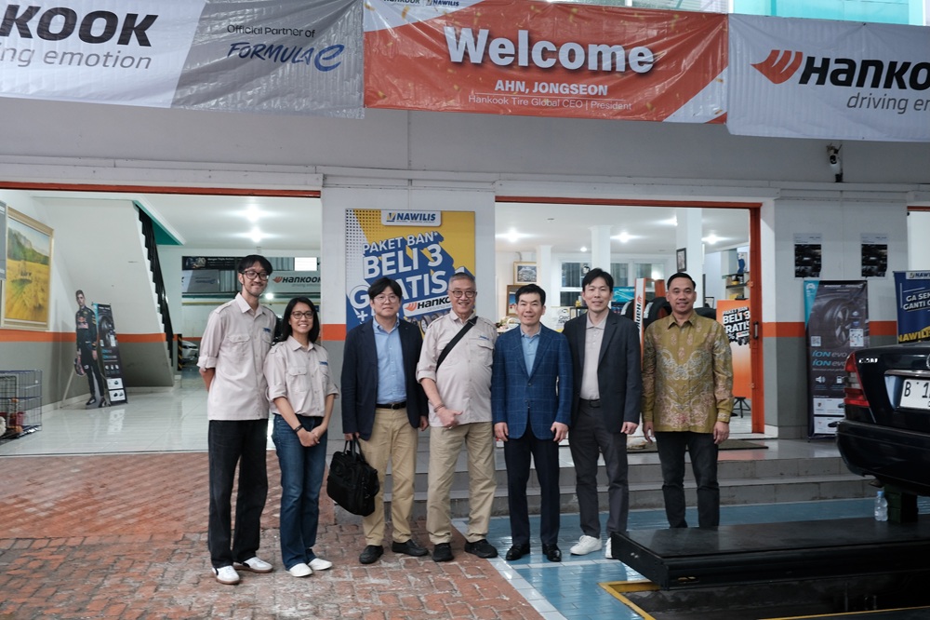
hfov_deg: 57.2
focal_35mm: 33
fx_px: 852
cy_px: 310
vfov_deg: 39.9
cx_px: 465
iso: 1250
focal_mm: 22.3
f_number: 5
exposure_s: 1/30
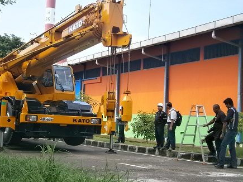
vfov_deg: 27.0
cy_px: 91
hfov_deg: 35.5
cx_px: 106
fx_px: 379
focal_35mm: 54
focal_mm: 8.3
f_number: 9.7
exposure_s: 1/60
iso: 80
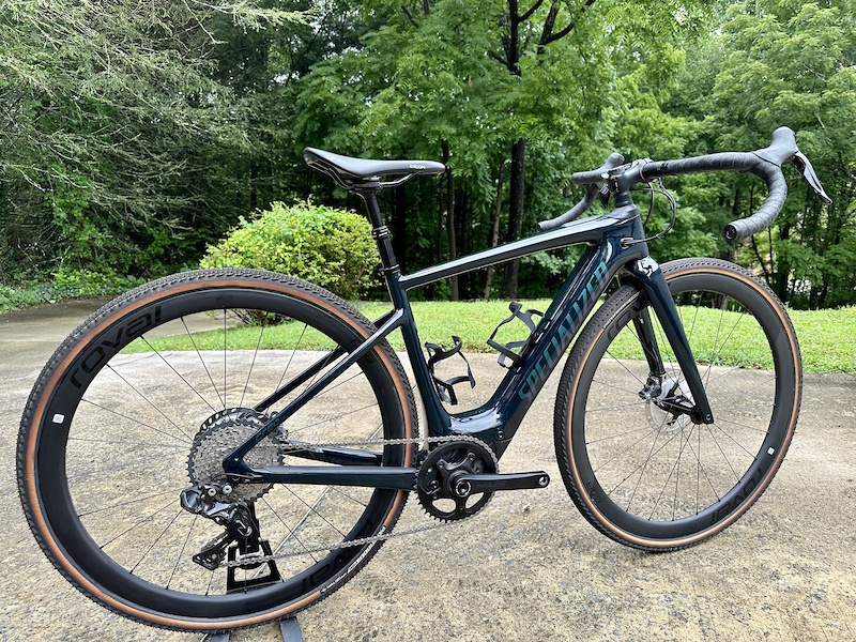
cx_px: 428
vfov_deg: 56.8
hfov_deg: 71.6
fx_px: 593
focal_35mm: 24
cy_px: 321
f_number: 1.78
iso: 80
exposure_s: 1/290
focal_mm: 6.86
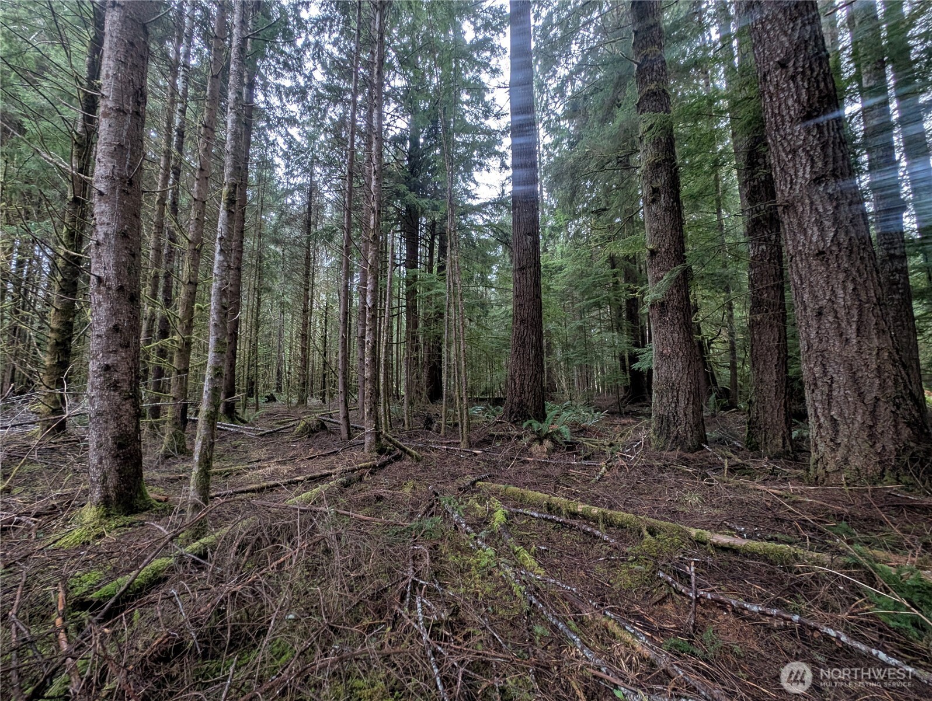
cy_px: 350
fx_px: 323
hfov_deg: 110.5
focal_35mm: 12
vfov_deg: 94.6
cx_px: 466
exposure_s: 1/23.8
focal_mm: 2.23
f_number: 1.95
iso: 173
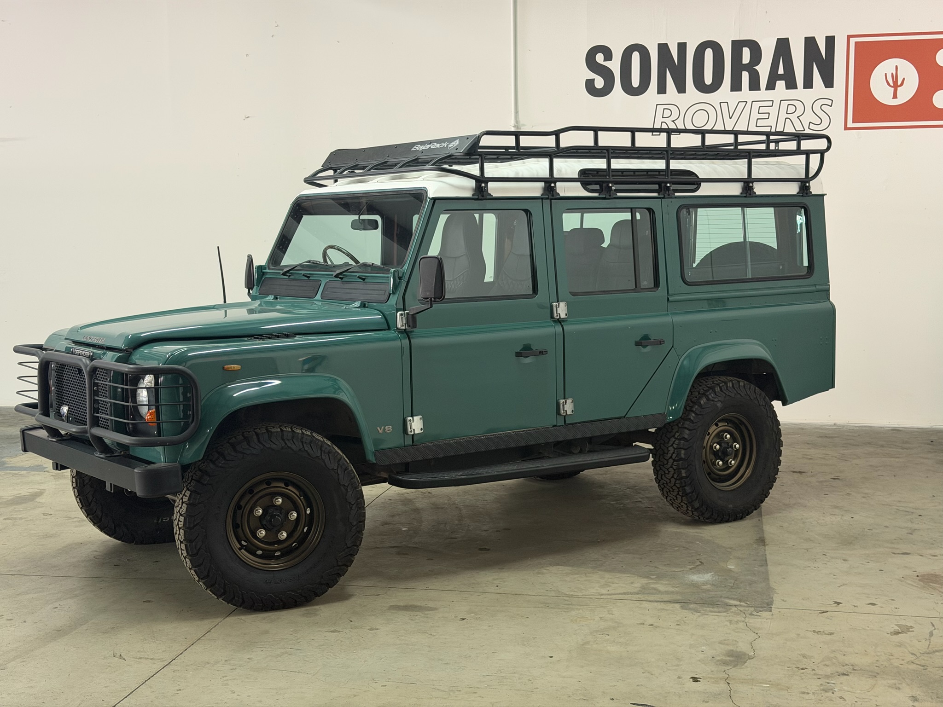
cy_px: 354
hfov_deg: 39.7
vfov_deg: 30.3
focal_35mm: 48
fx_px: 1308
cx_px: 472
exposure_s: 1/60
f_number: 1.78
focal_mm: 6.76
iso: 200
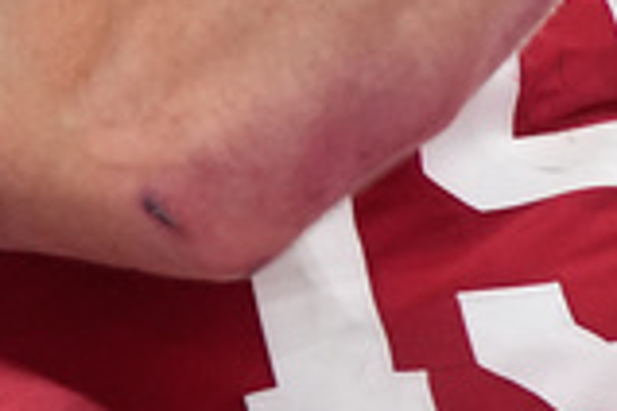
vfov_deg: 3.0
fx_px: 7746
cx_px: 19
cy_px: -549
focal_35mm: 452
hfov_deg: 4.6
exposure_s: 1/2500
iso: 3200
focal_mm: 70
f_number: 2.8
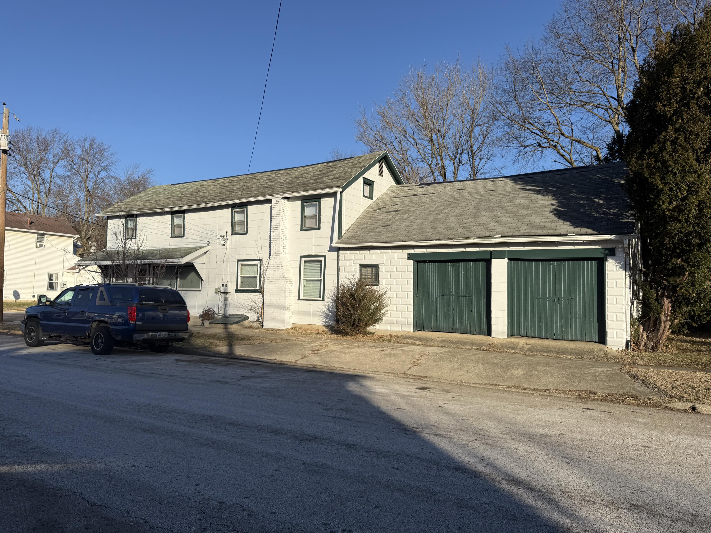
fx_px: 493
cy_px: 266
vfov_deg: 56.8
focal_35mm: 24
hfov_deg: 71.6
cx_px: 356
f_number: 1.78
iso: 80
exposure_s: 1/5319
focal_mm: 6.76
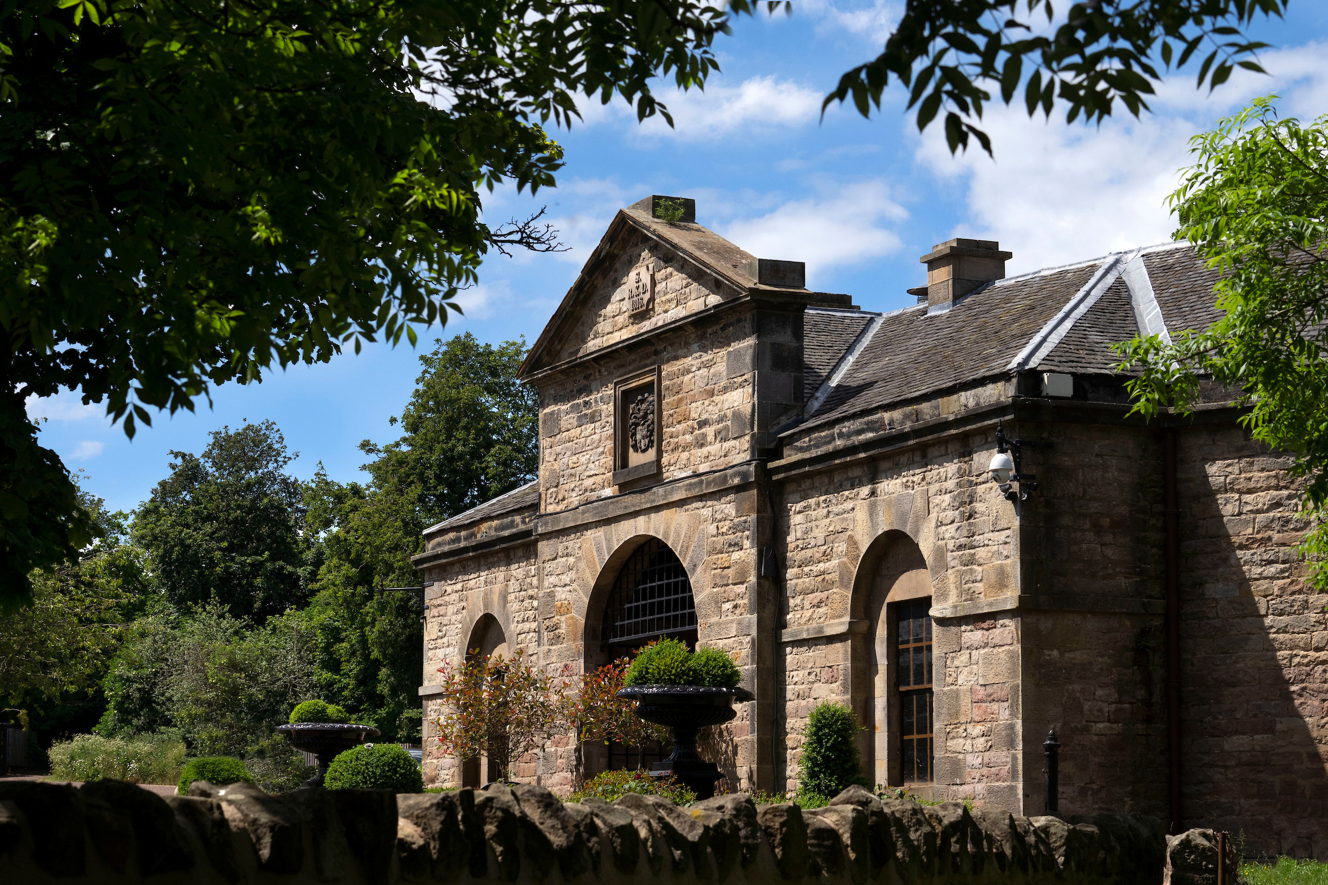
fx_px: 2840
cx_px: 664
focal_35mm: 77
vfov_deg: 17.7
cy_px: 442
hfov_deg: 26.3
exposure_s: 1/2000
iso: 1000
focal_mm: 77
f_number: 10
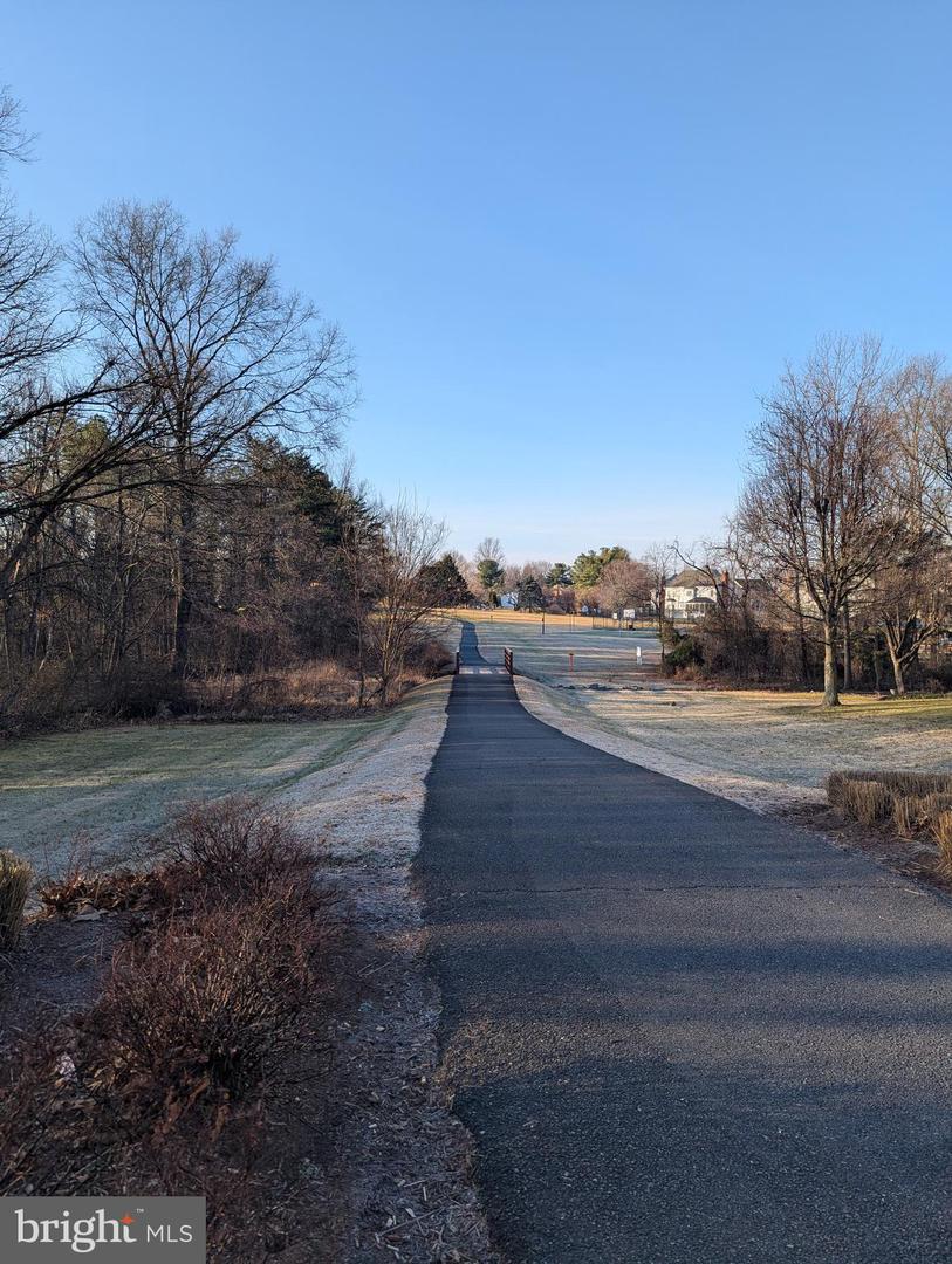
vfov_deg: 71.5
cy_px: 632
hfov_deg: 56.9
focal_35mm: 24
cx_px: 476
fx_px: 878
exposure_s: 1/906
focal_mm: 6.81
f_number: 1.85
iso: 52
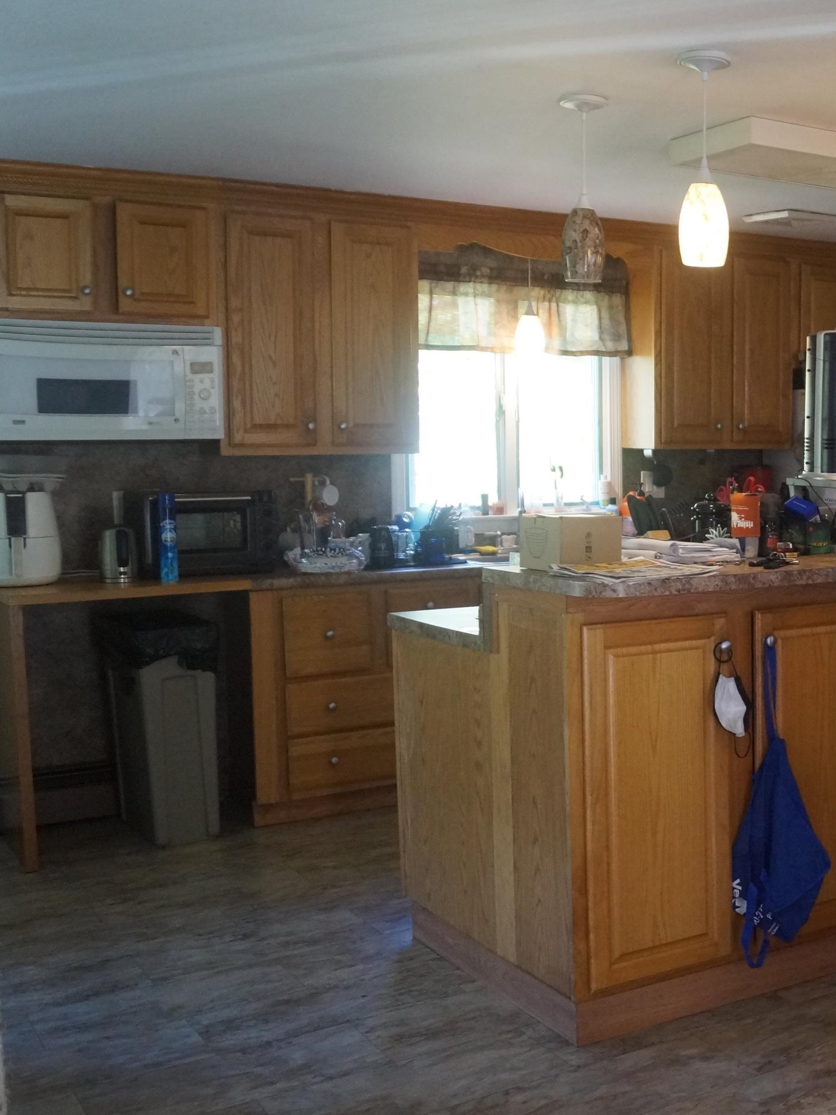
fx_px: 1352
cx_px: 898
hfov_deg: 31.0
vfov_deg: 44.8
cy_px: 555
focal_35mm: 42
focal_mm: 18
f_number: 3.5
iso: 1600
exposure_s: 1/160
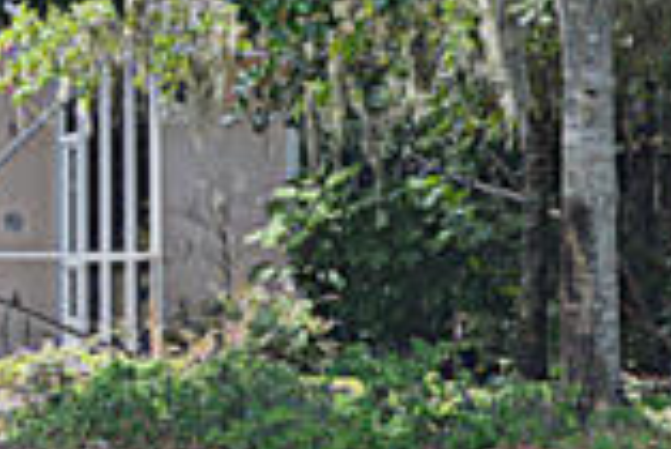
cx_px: -517
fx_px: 5354
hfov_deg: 7.0
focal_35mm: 287
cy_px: 60
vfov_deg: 4.8
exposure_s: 1/125
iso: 100
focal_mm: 50
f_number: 5.6
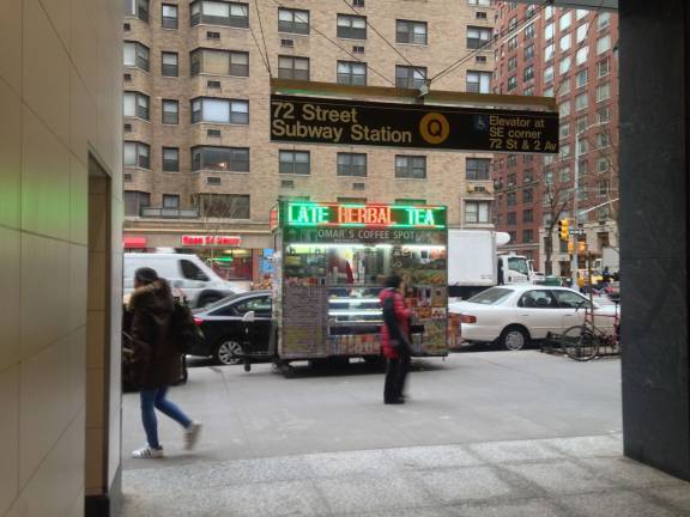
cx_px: 345
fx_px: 658
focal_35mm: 33
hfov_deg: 55.4
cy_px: 258
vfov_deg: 42.9
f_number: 2.4
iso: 64
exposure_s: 1/40
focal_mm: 4.12
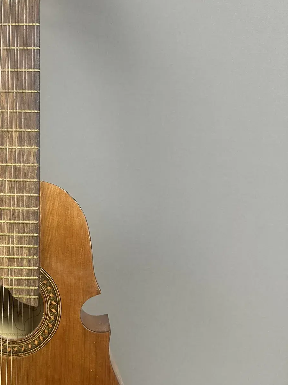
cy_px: 188
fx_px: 455
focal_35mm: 41
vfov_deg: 45.8
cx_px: 42
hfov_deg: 33.7
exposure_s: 1/60
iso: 200
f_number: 1.78
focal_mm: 6.86
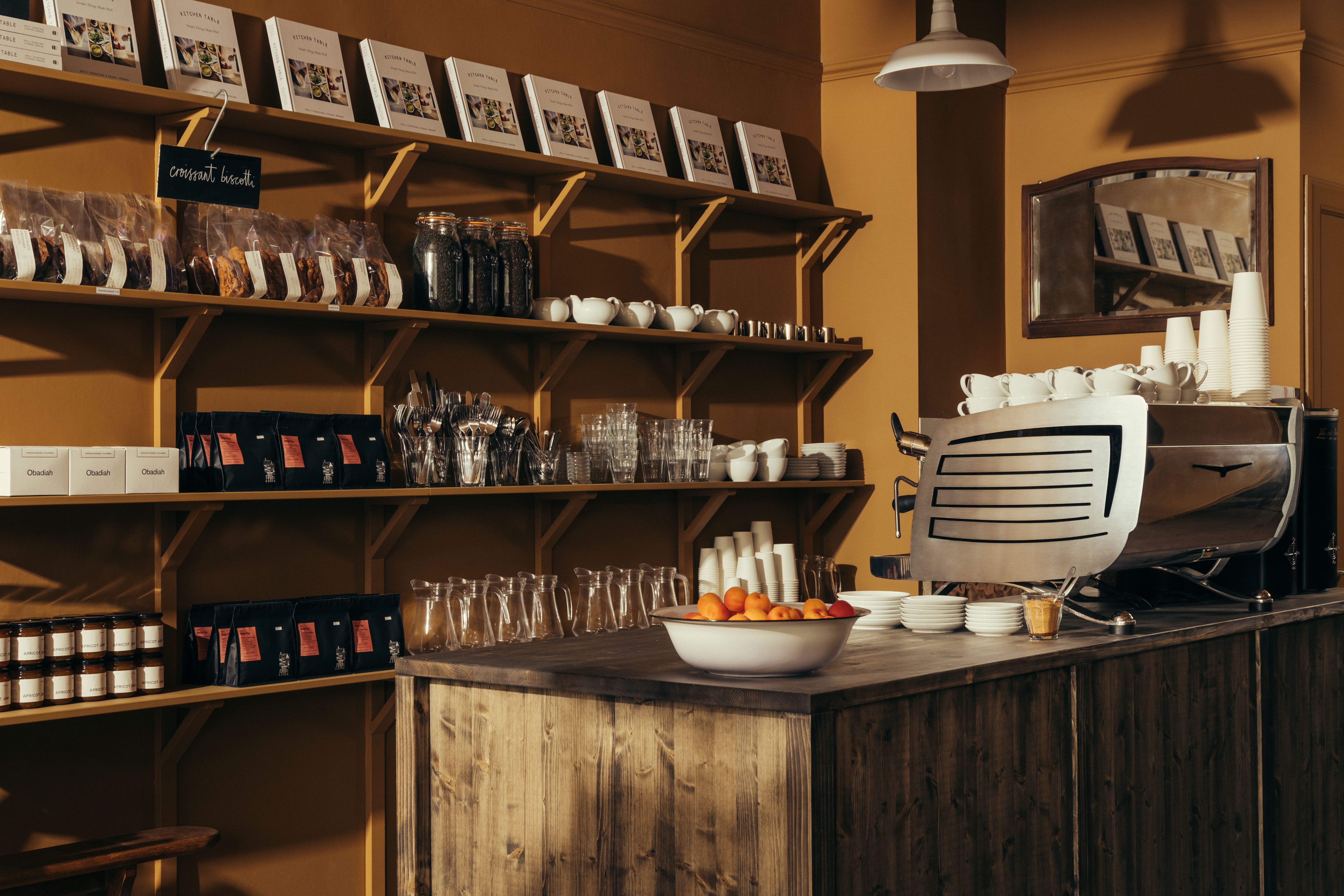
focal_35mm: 51
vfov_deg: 26.5
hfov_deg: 38.9
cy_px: 448
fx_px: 1904
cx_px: 672
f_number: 8
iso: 500
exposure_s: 1/30
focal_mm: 51
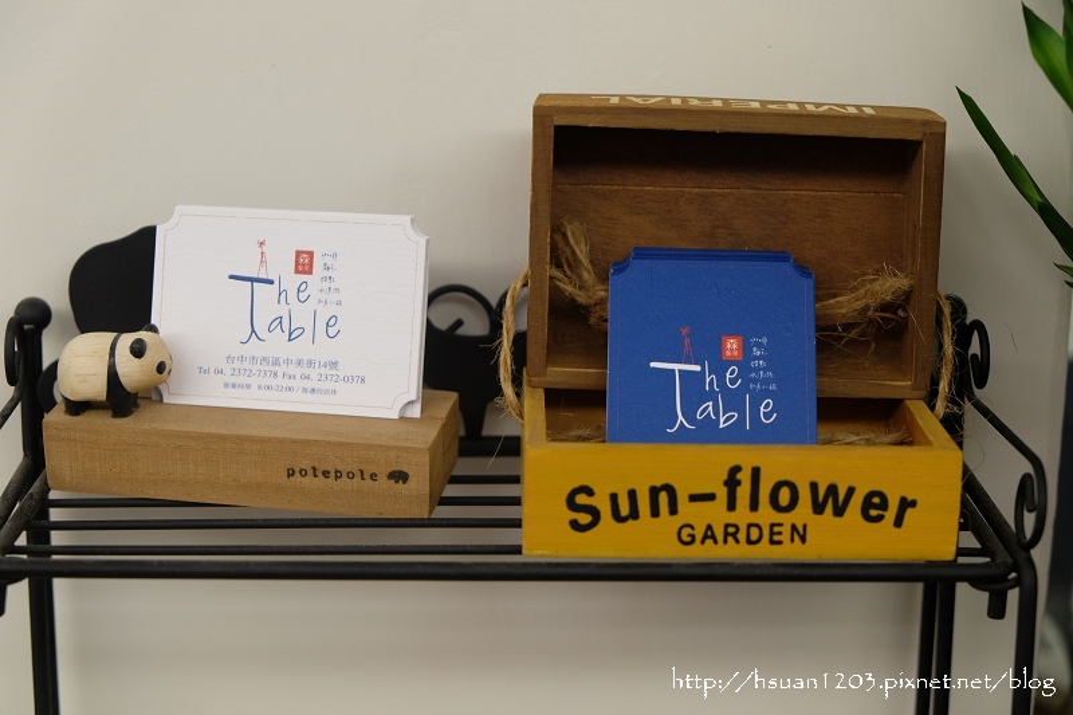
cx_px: 536
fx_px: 1996
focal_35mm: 67
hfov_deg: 30.1
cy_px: 358
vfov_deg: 20.3
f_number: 4
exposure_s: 1/15
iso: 500
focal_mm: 44.4
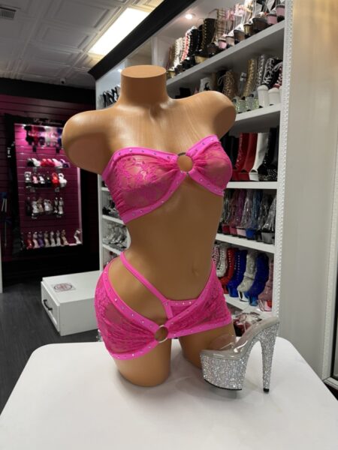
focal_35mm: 26
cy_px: 225
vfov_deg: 67.3
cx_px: 169
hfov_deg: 53.1
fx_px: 338
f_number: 1.6
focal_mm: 5.1
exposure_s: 1/60
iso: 100
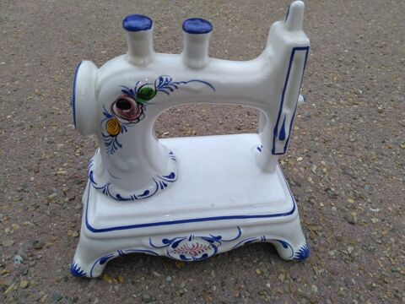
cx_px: 202
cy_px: 152
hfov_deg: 63.4
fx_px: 328
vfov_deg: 49.7
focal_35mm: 28
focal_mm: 2.96
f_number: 2
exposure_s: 1/443
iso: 100
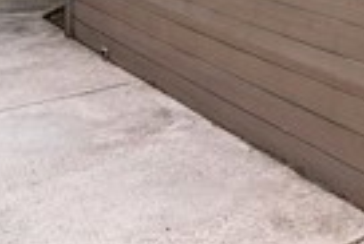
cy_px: -149
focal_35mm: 66
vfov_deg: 17.9
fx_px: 668
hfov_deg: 20.0
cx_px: 685
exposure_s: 1/60
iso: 160
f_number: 7.1
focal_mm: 14
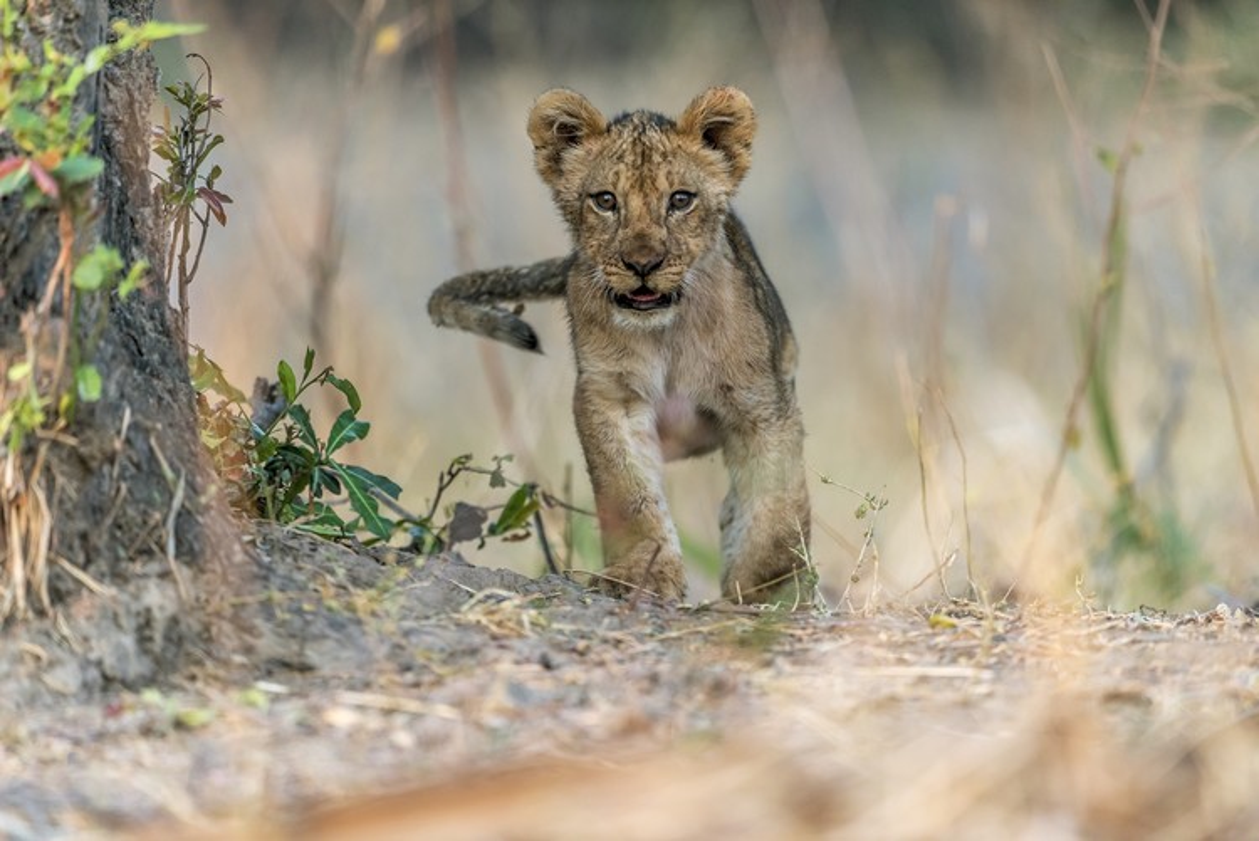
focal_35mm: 500
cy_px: 420
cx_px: 630
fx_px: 17496
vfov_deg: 2.8
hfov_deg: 4.1
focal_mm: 500
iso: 800
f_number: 4
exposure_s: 1/400
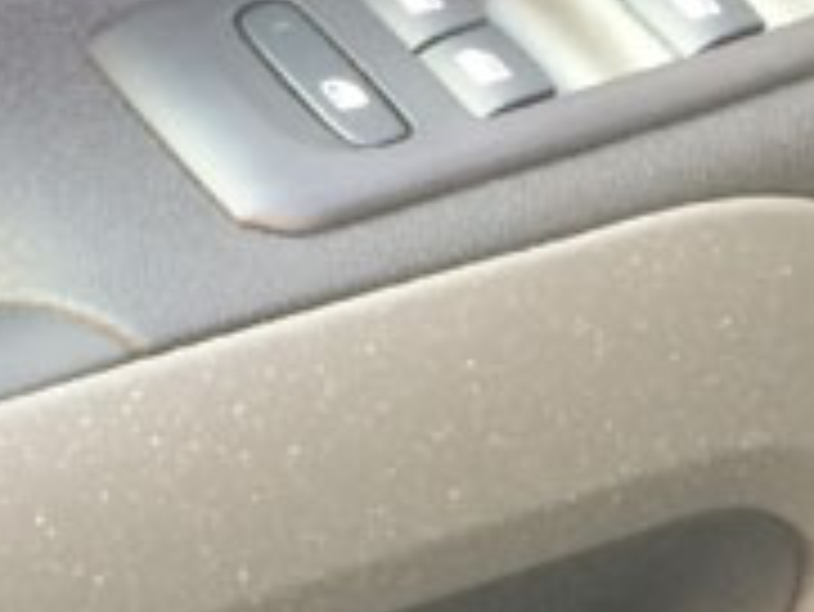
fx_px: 3859
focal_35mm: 164
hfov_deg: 12.0
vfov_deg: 8.8
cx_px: 432
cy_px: 1008
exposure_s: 1/33
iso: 32
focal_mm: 4.15
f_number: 2.2
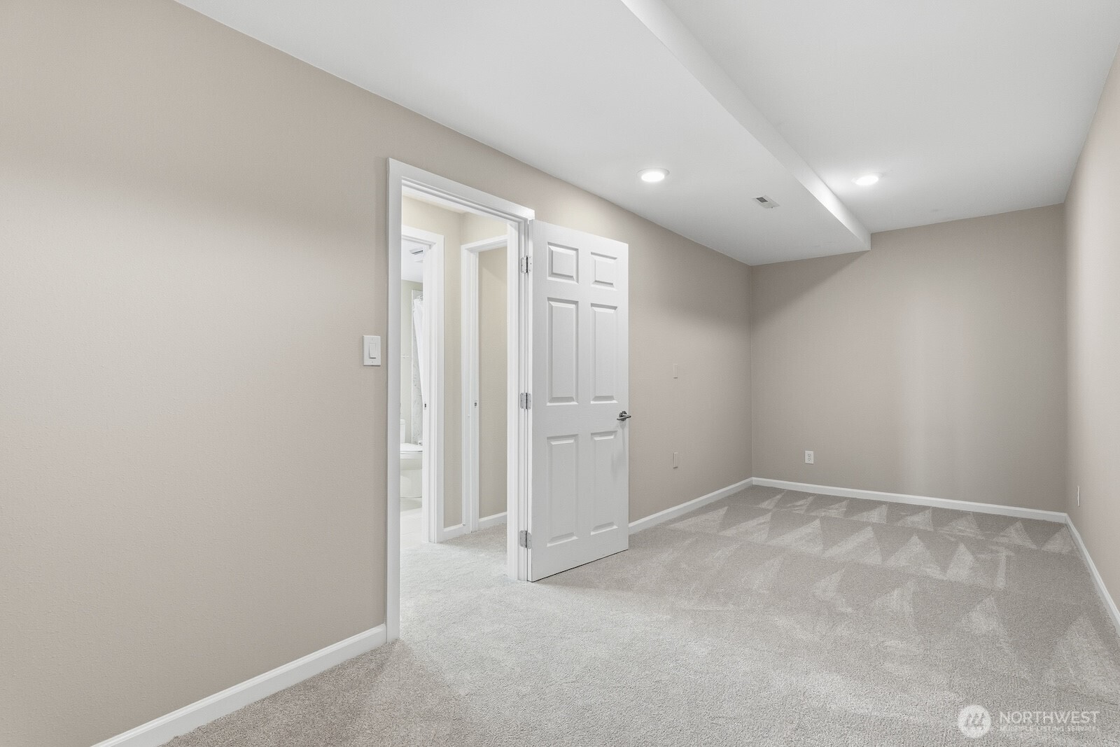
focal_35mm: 16
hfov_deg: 96.7
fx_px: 498
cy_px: 374
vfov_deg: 73.8
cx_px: 560
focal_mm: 16
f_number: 7.1
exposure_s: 1/125
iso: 1250
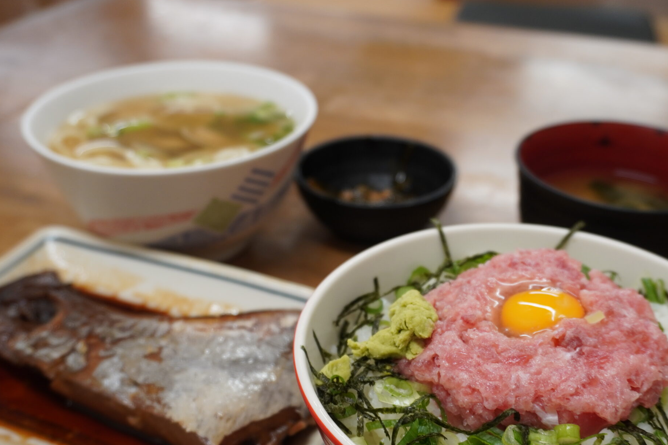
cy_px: 298
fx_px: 779
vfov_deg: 31.6
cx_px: 349
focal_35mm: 42
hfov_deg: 46.4
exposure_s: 1/60
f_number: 4
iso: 320
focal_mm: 20
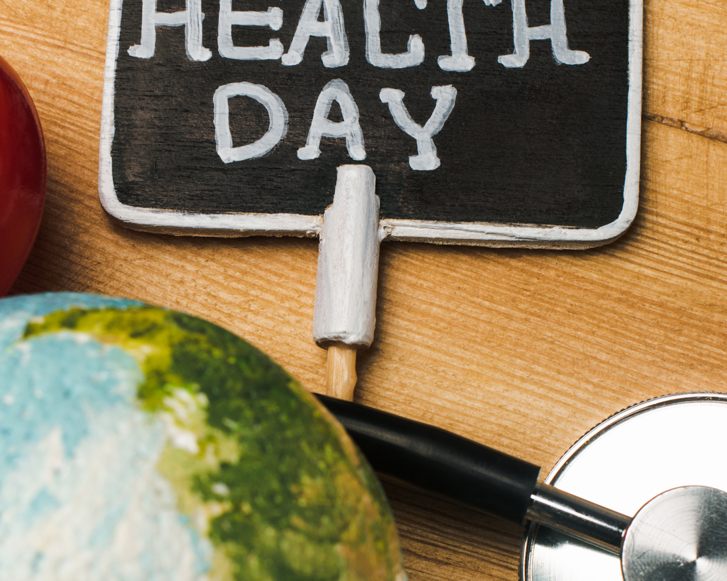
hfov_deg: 13.1
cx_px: 173
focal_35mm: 147
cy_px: 378
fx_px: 3163
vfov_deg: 10.5
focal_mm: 50
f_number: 8
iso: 125
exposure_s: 1/200
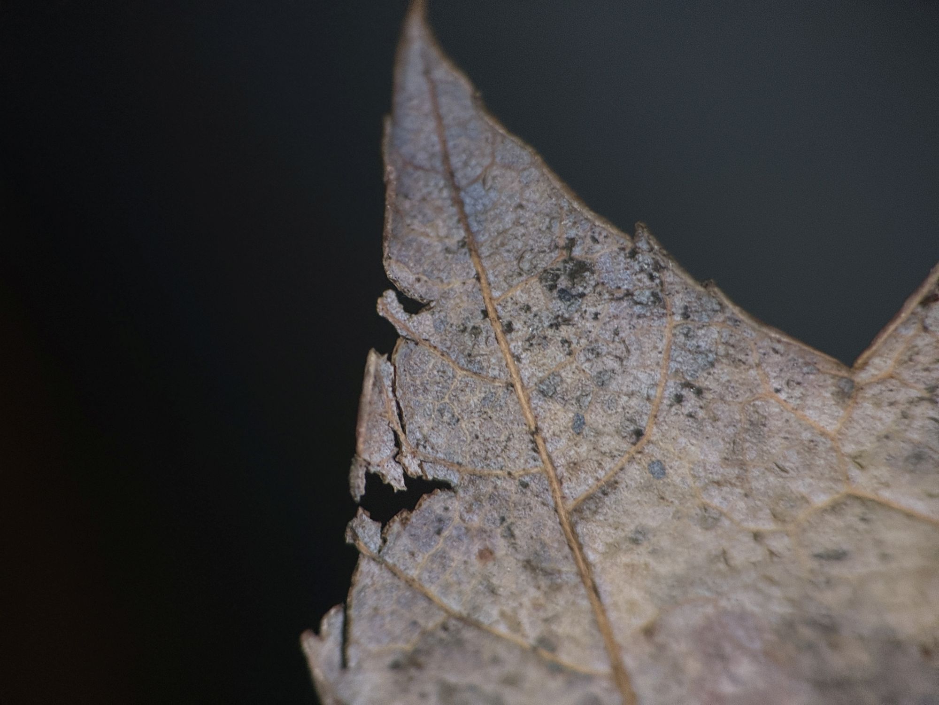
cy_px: 352
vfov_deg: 12.3
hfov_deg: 16.4
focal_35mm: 120
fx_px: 3255
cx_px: 470
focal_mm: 15.66
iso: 32
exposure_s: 1/150
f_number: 2.8
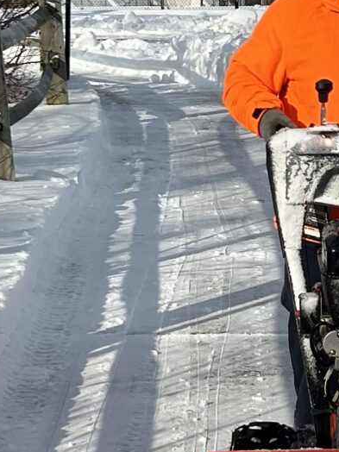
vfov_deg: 15.5
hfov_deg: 11.5
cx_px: 348
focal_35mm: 127
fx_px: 1658
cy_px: 141
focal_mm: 5.7
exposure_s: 1/8000
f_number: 1.5
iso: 50
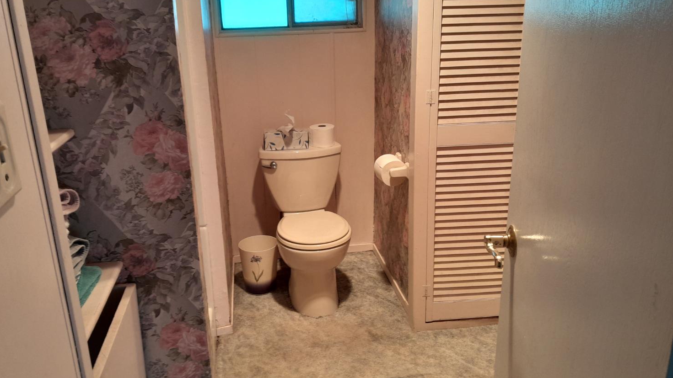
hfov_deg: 64.3
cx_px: 334
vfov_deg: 38.9
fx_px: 535
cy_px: 171
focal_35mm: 30
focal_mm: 4
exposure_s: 1/60
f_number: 1.8
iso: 125
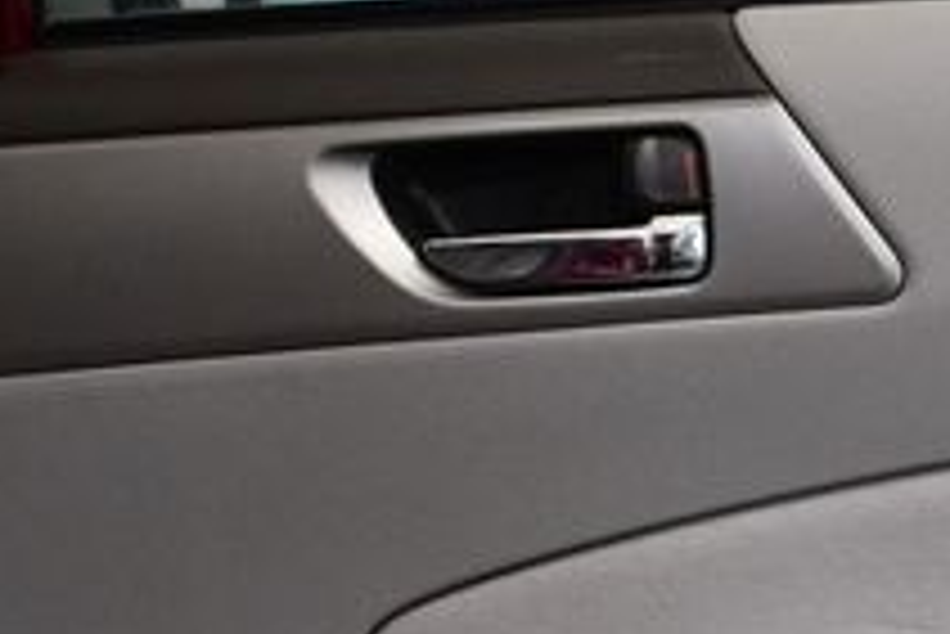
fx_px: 2878
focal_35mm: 109
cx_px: 1040
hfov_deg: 18.1
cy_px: 827
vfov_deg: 12.2
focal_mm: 18
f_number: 3.5
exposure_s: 1/125
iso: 1250
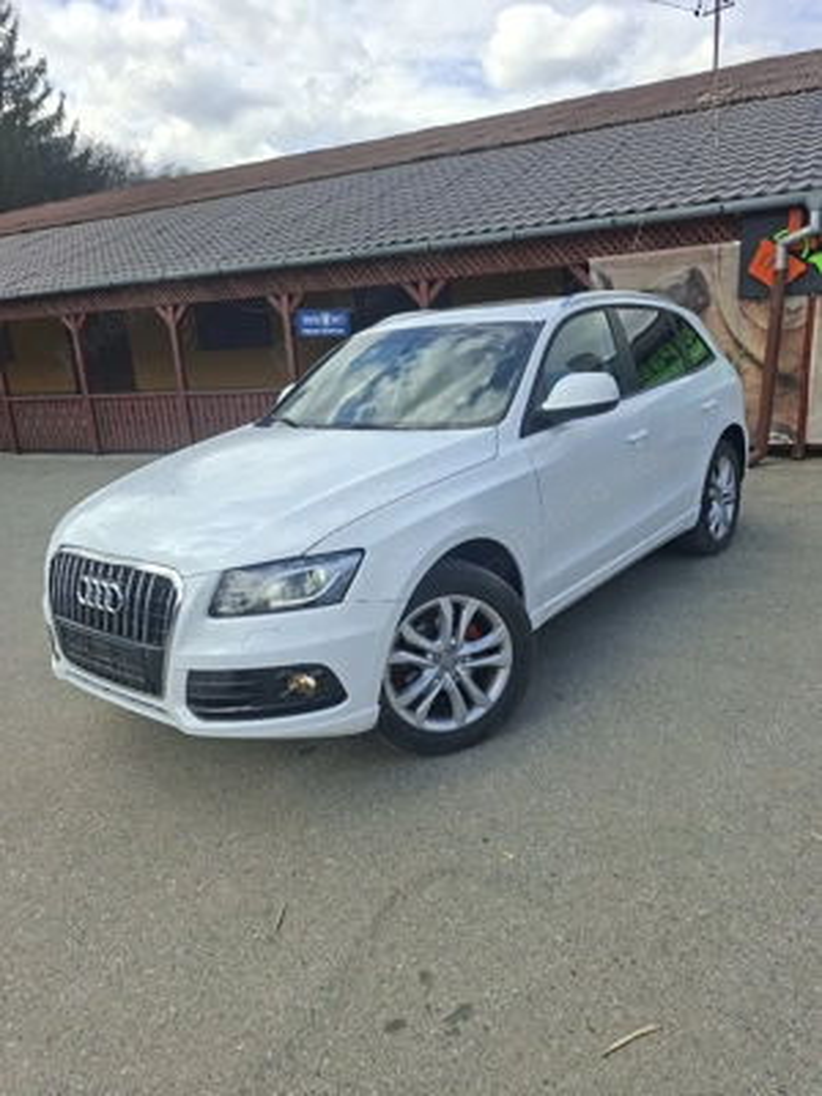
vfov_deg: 73.9
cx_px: 411
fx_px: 728
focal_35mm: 23
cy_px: 548
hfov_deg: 58.9
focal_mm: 5.54
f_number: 1.8
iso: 50
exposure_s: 1/1667
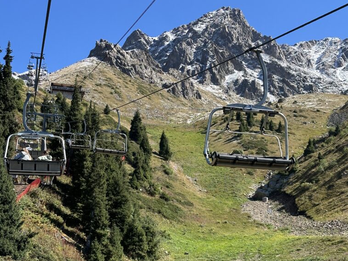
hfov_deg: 29.8
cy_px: 196
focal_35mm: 65
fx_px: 653
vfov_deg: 22.4
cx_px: 176
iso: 64
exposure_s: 1/1751
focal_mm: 6.86
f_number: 1.78
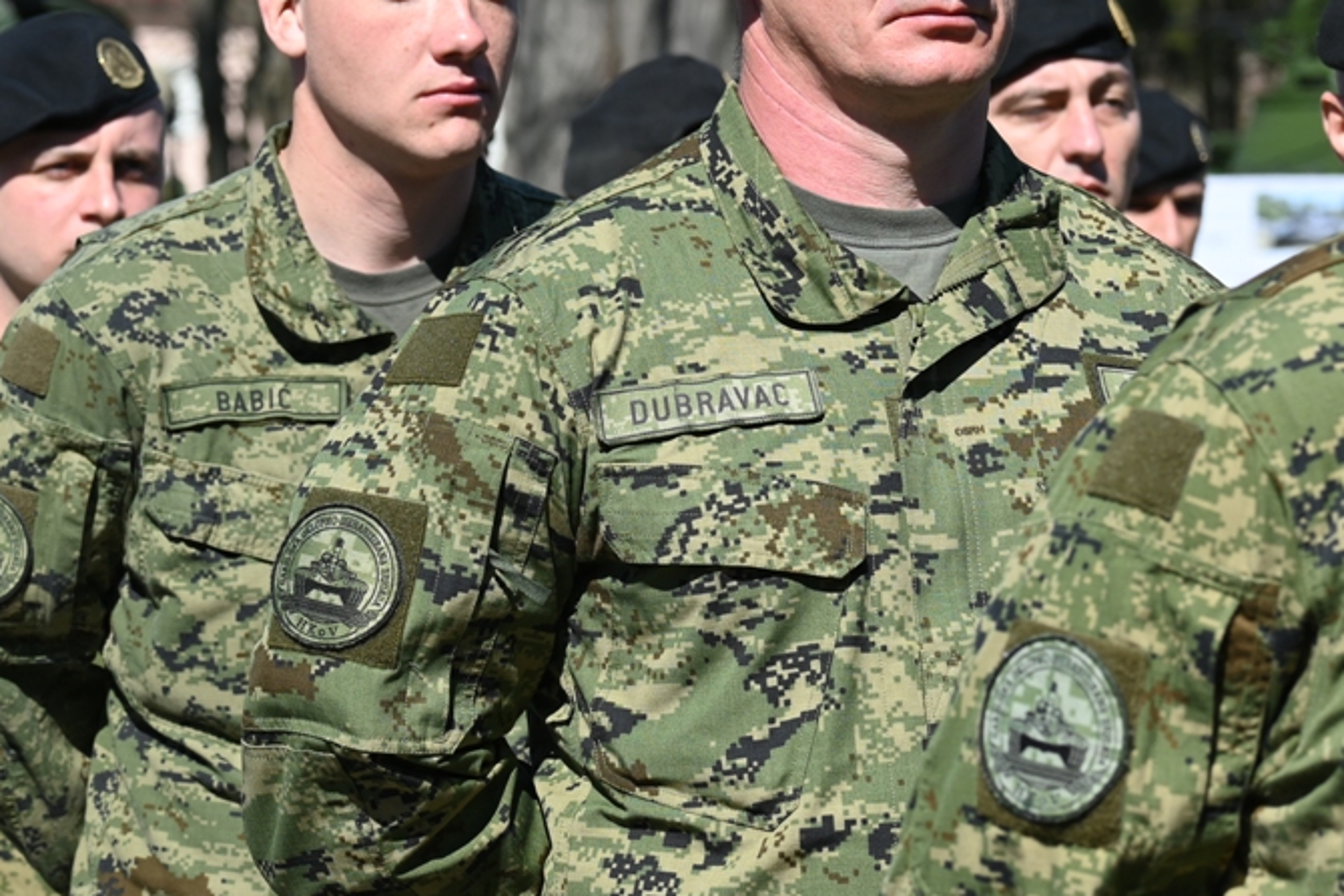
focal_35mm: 188
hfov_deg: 10.9
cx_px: 812
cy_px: 286
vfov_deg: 7.3
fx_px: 7020
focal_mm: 82
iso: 100
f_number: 7.1
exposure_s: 1/400
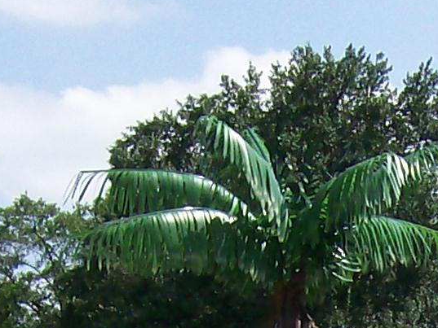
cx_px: 434
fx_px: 2607
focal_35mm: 206
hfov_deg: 9.5
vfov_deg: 7.0
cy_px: 671
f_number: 4.8
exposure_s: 1/549
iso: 80
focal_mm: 6
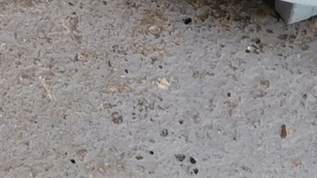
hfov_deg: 9.1
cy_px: -635
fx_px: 1949
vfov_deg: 4.6
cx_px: -162
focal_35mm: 232
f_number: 1.8
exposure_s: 1/100
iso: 80
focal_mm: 5.58
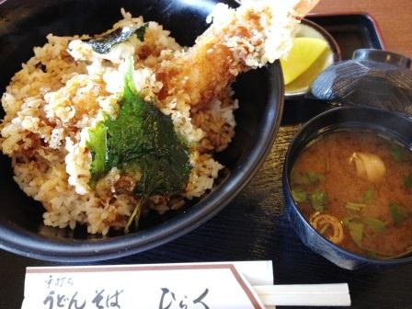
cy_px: 154
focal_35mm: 35
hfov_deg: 52.6
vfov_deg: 40.7
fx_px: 417
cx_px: 206
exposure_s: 1/15
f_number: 2.4
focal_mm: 4.28
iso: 500
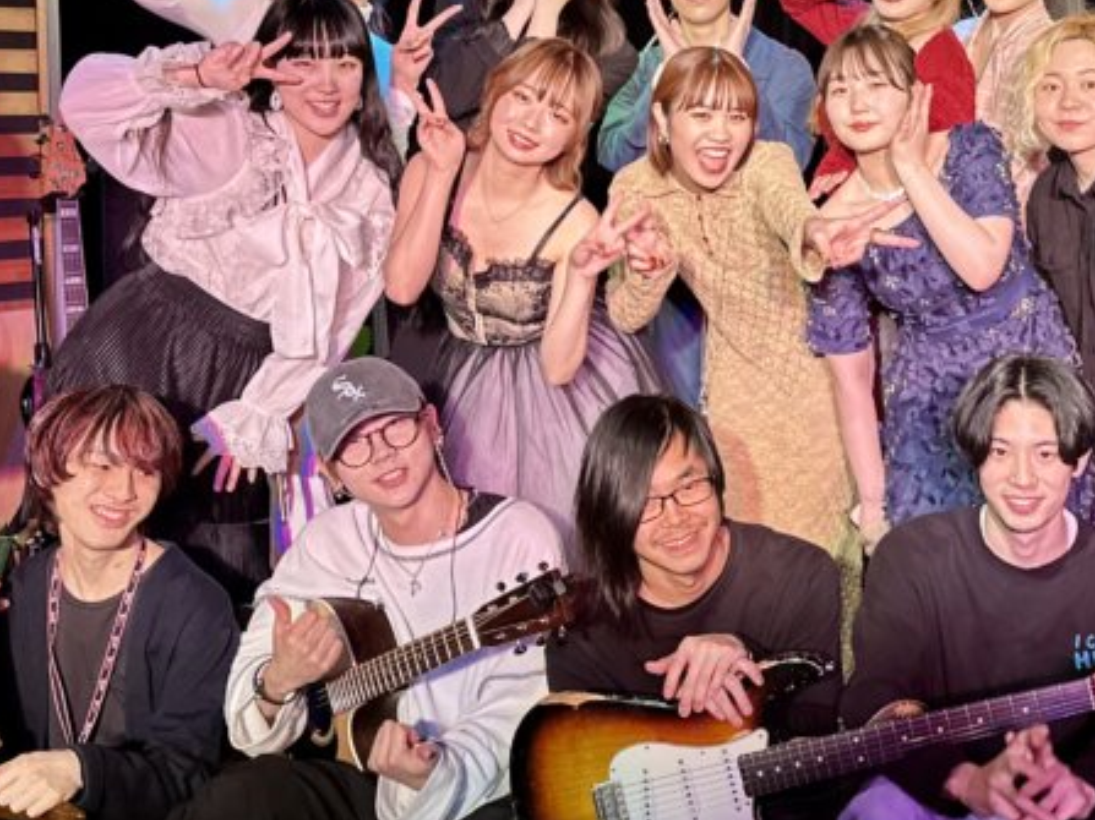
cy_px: 240
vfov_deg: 26.3
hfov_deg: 34.5
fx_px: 1739
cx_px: 752
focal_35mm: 55
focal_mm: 6.86
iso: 160
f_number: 1.78
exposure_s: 1/100
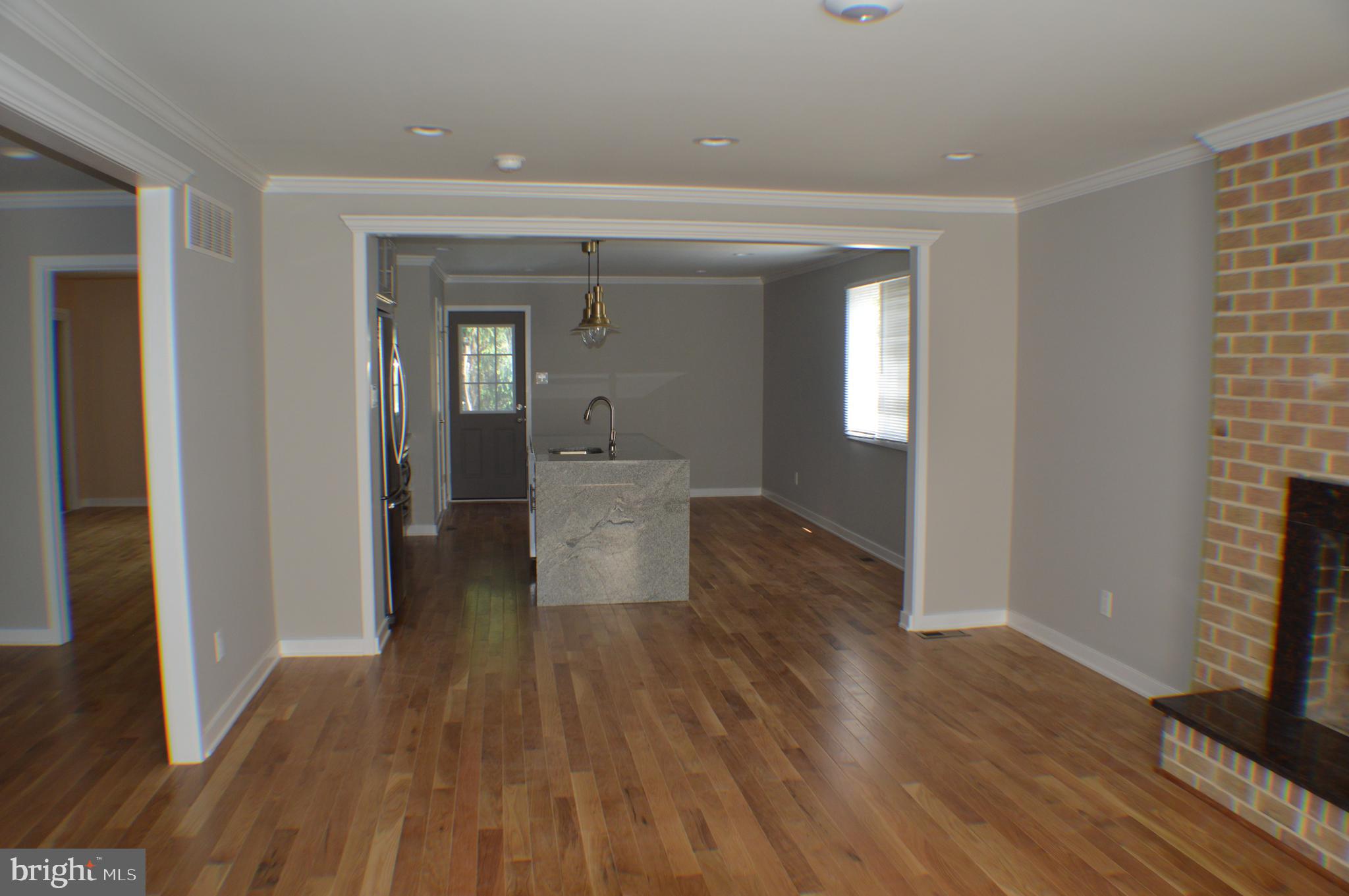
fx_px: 1235
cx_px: 674
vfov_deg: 39.9
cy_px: 448
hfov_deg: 57.3
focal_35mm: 33
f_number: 4
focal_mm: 22
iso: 400
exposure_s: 1/100
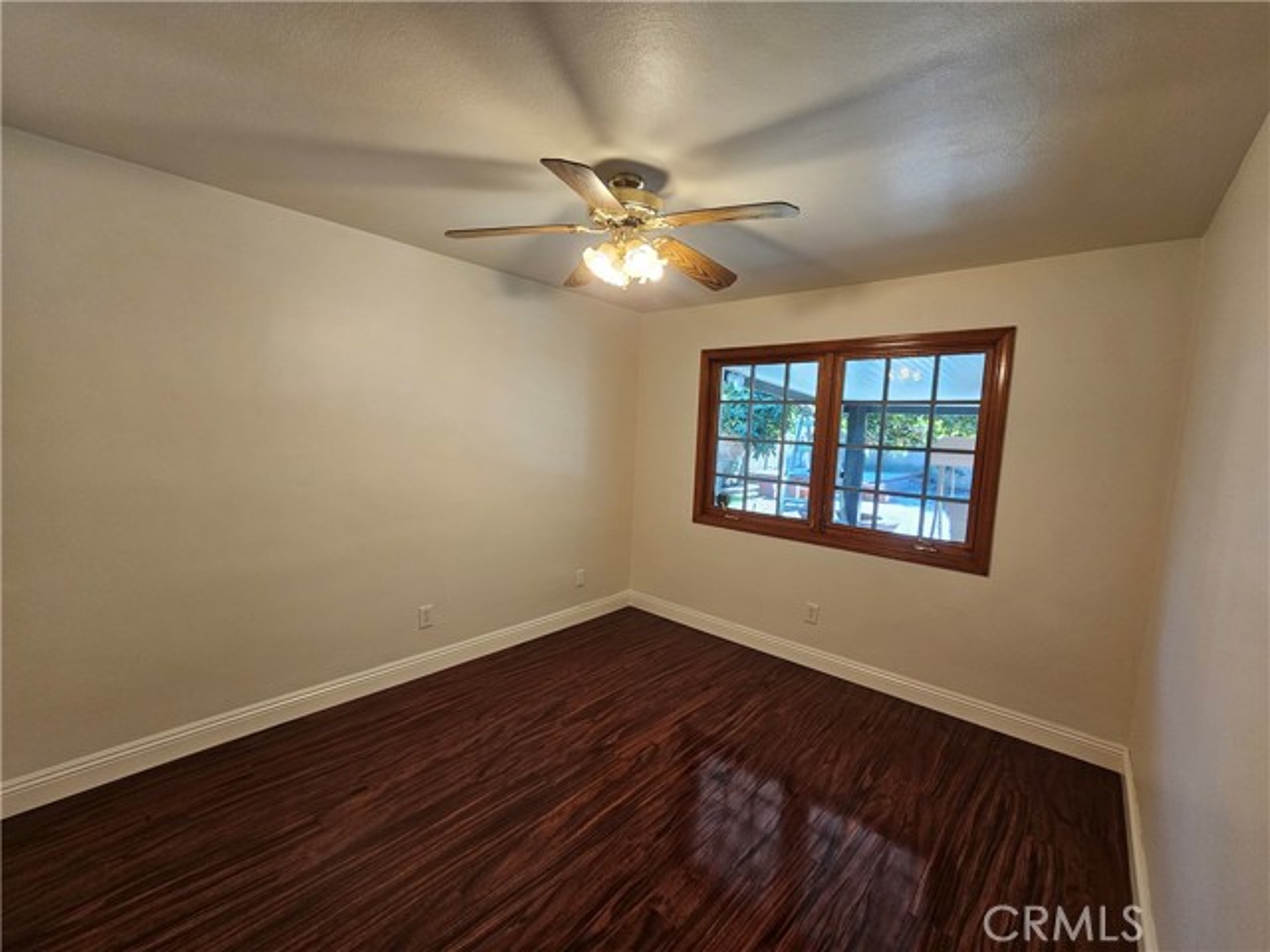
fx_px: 477
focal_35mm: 13
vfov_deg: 89.9
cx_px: 635
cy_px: 476
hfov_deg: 106.2
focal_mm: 2.2
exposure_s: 1/60
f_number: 2.2
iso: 160
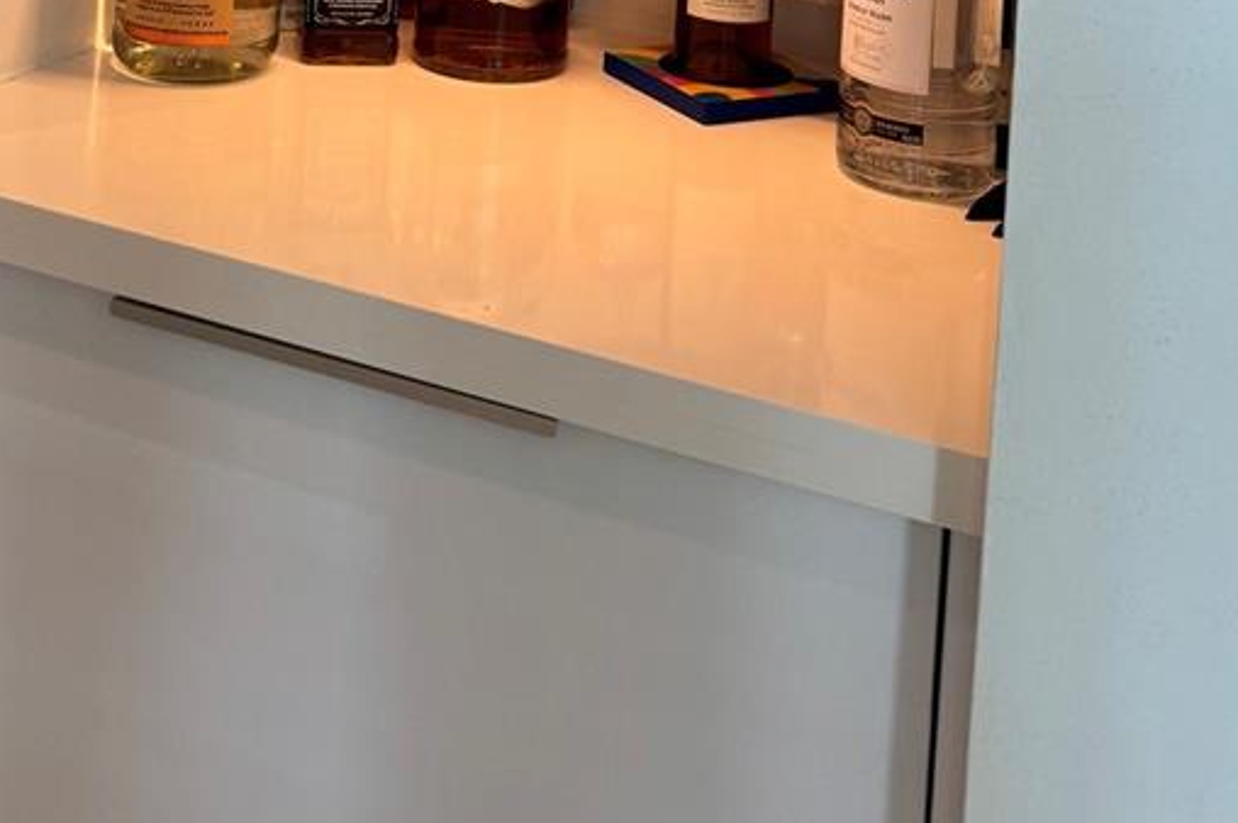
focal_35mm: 59
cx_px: 468
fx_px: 2028
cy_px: -458
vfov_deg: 19.6
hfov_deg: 33.8
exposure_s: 1/120
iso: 100
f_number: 1.78
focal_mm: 6.76
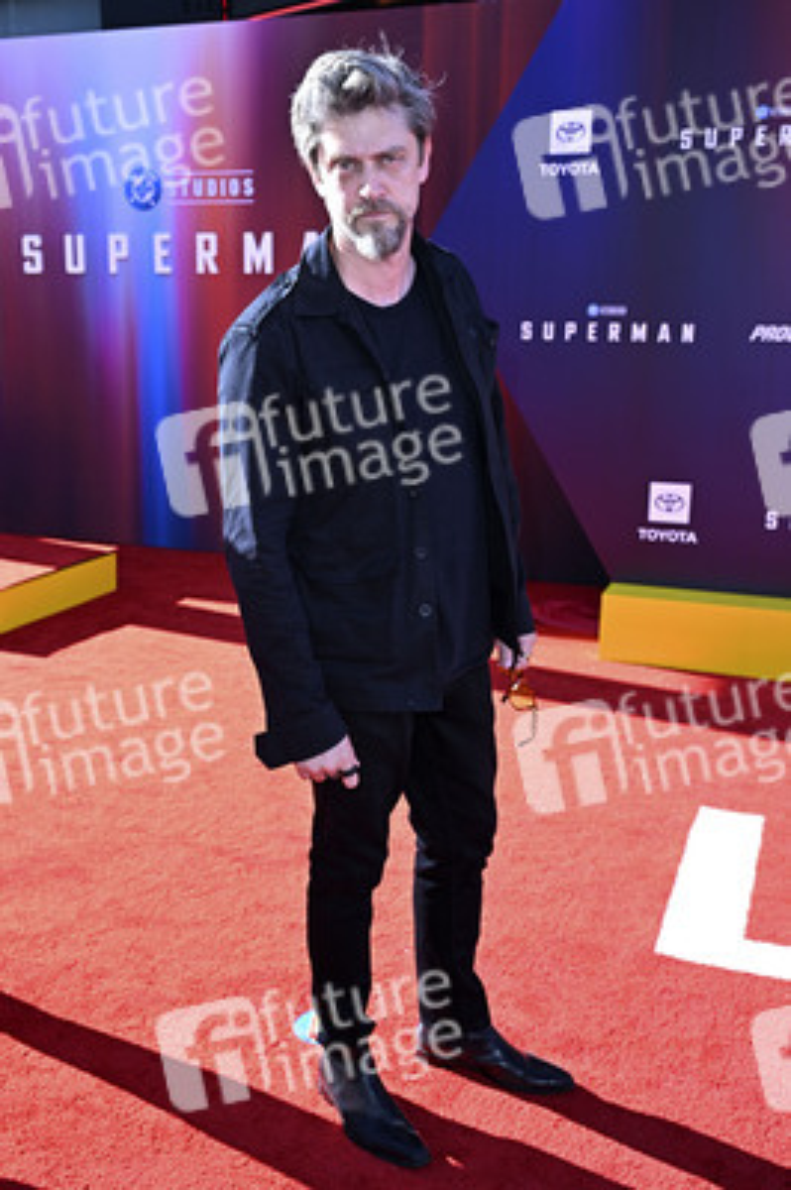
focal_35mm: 33
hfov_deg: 39.9
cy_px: 595
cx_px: 396
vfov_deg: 57.3
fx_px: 1089
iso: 500
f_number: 4.5
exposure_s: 1/200
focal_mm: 33
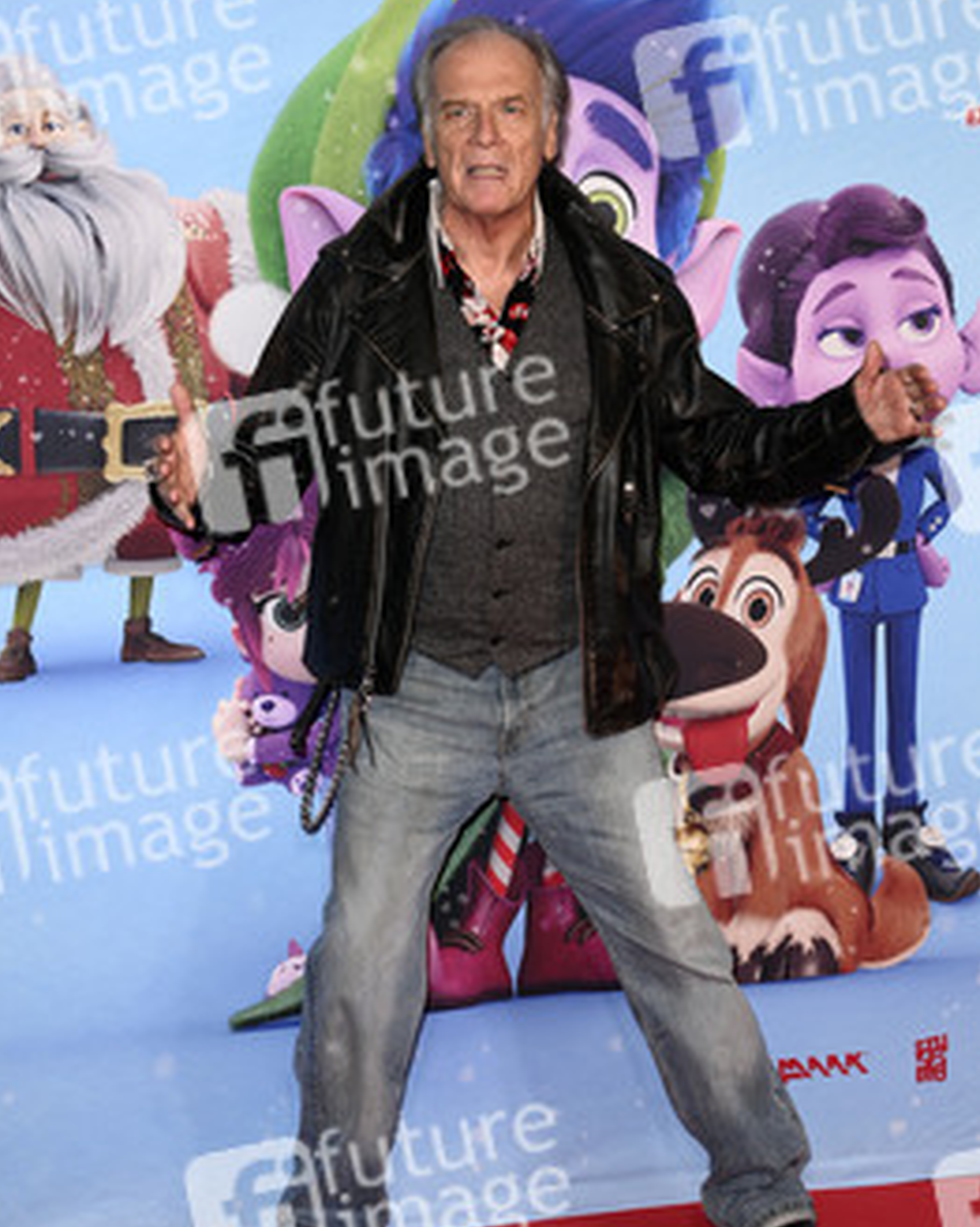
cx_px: 486
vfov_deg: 26.8
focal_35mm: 71
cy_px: 632
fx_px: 2577
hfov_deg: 21.5
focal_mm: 62
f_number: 5.6
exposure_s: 1/250
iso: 1000
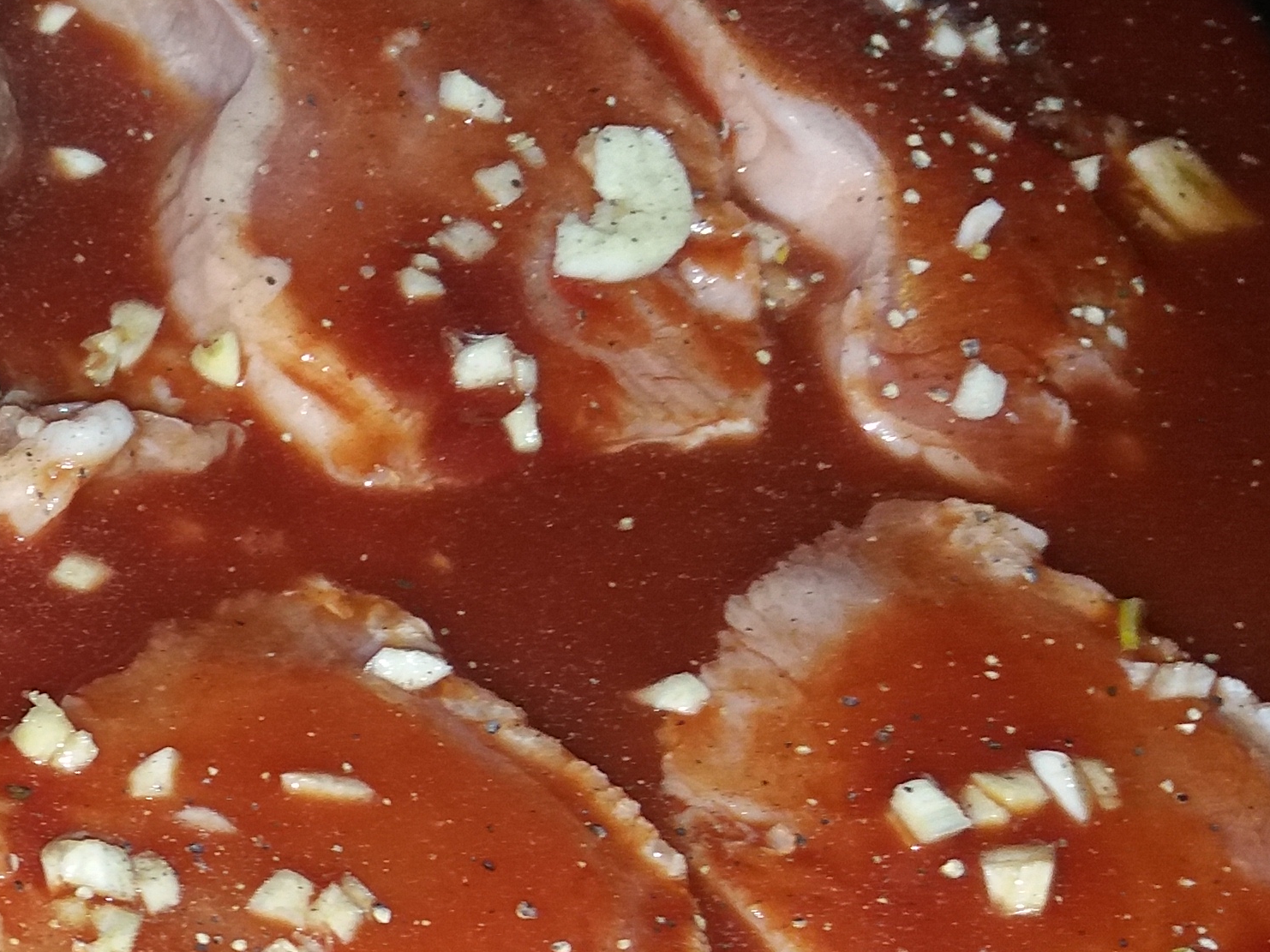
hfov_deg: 22.6
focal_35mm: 78
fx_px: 2861
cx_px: -345
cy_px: 906
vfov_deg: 18.5
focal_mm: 3.7
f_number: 1.9
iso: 64
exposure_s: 1/43
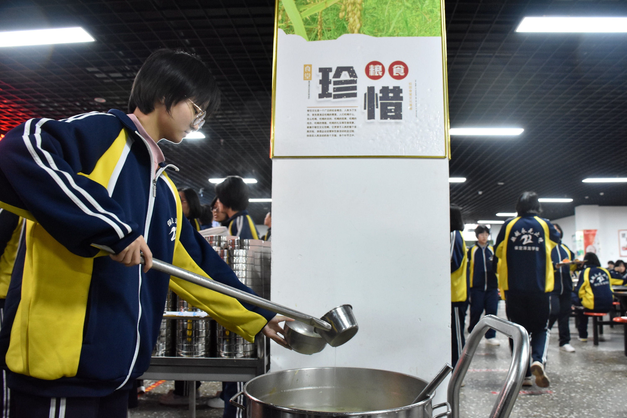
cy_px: 209
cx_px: 314
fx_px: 470
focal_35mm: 27
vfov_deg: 47.9
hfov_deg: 67.4
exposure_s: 1/60
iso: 2000
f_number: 3.5
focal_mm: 18
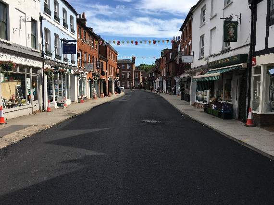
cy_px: 102
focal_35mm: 29
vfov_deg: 48.2
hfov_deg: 61.7
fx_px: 229
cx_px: 137
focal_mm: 4.15
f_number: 2.2
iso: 25
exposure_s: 1/1241
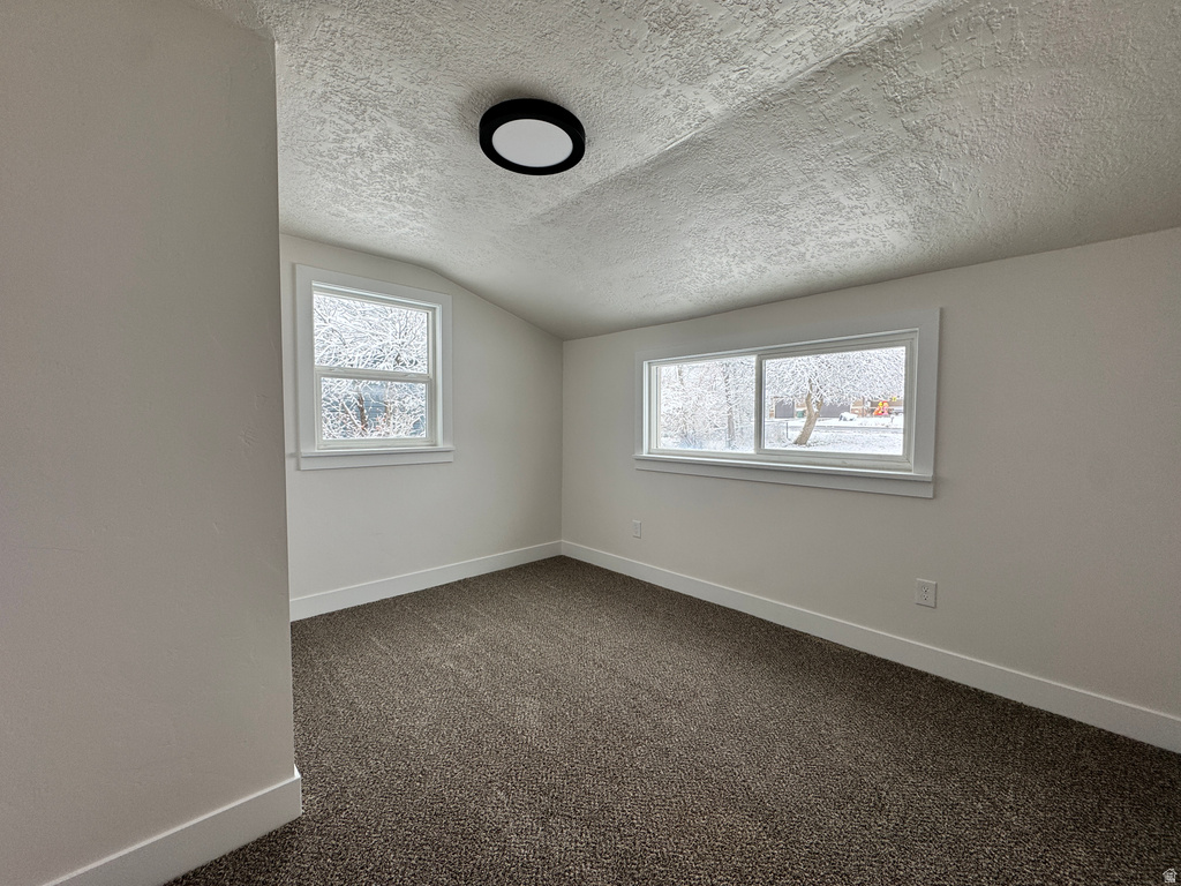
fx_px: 478
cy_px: 443
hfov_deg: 102.1
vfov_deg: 85.7
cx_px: 590
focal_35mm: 14
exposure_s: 1/99
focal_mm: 2.22
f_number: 2.2
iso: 40
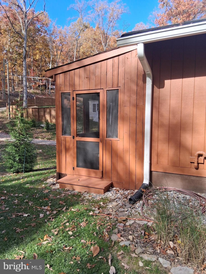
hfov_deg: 53.1
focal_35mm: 26
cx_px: 103
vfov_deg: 67.3
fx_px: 206
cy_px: 137
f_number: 1.8
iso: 25
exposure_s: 1/202
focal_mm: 3.98
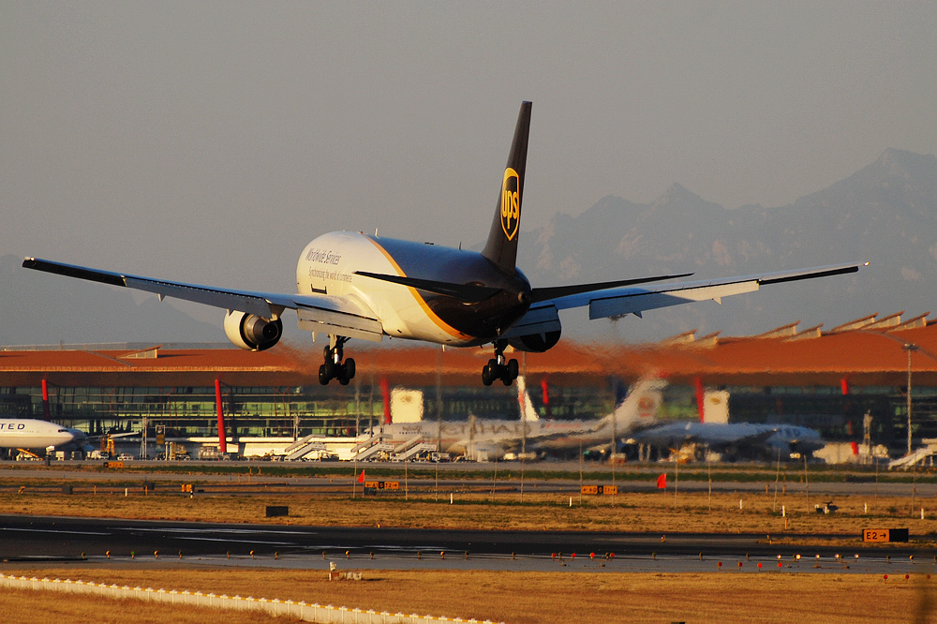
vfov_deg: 3.1
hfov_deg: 4.6
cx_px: 468
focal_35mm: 450
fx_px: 11708
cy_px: 312
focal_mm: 300
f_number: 7.1
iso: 100
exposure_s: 1/640
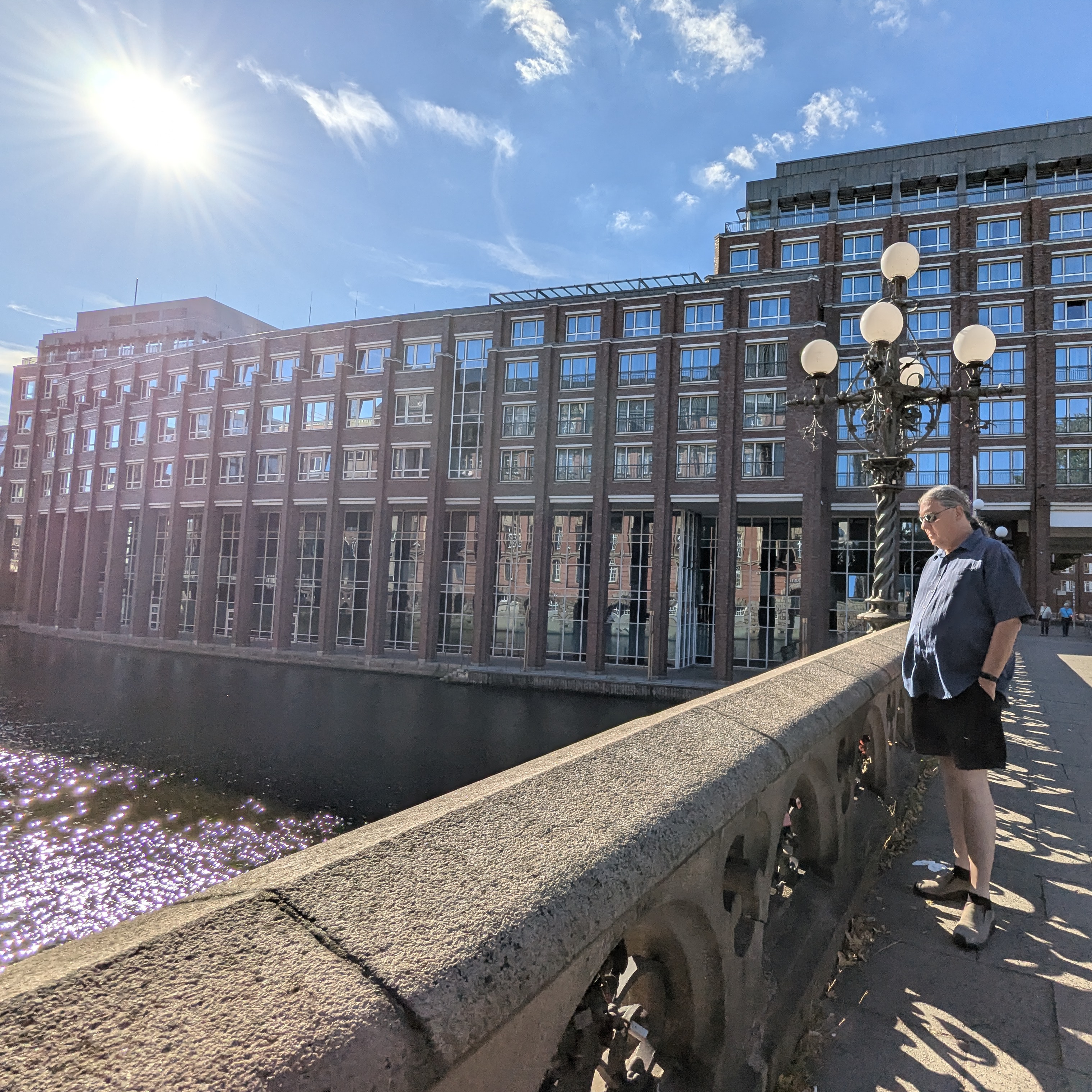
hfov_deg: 76.4
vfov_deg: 77.7
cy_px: 548
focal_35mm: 19
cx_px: 675
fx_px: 678
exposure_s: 1/3571
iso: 38
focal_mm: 2.35
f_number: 2.2
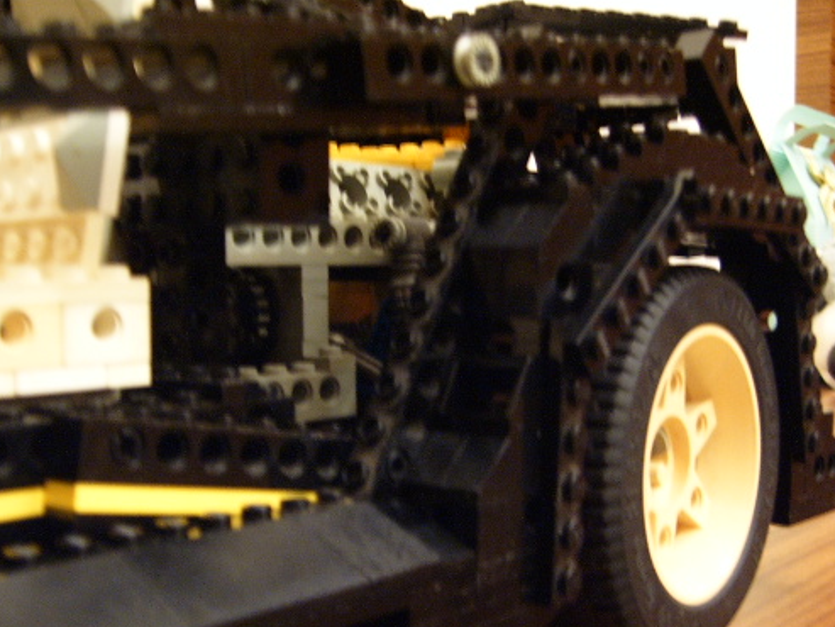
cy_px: 405
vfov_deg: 30.1
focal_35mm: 48
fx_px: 1158
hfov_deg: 39.6
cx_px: 393
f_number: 2.9
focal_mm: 6.2
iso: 141
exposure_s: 1/4
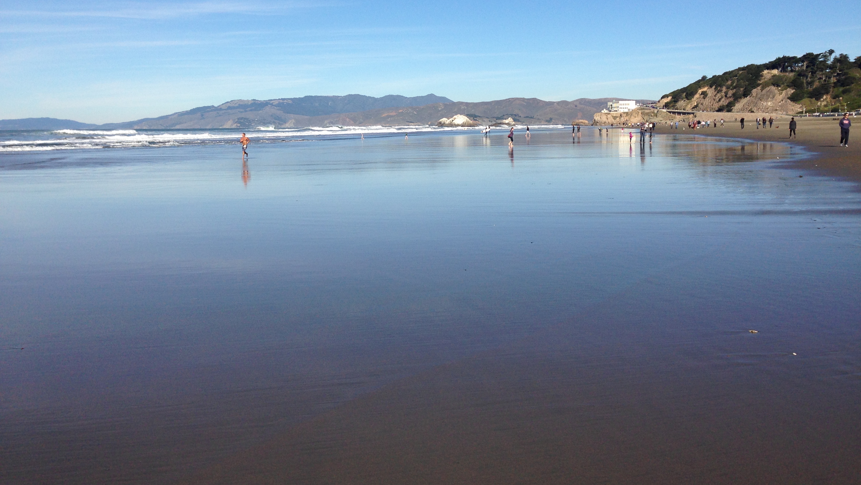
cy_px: 170
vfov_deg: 32.6
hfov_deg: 55.3
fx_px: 822
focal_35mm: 36
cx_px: 430
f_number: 2.4
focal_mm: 4.13
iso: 50
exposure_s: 1/2463
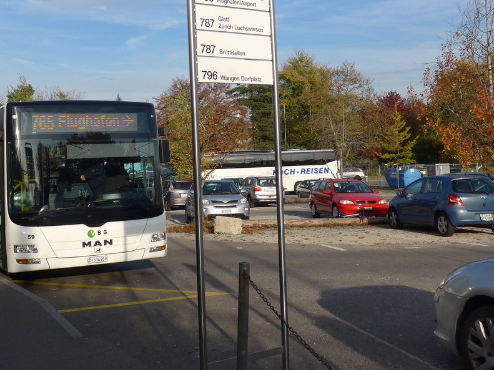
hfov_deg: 42.0
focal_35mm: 44
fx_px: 628
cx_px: 139
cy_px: 126
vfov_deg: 32.6
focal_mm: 6
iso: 80
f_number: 2.8
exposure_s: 1/1600
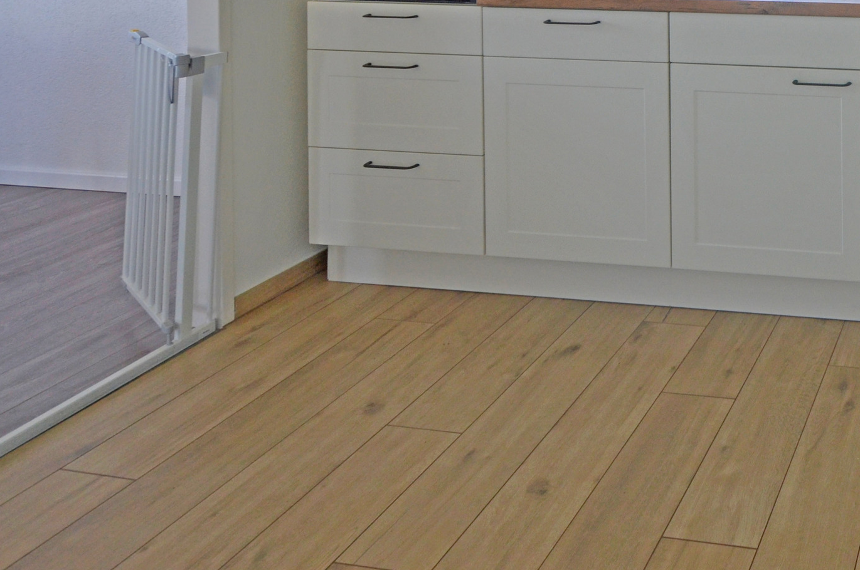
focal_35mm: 28
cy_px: 60
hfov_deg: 57.7
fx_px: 668
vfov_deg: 42.5
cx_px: 750
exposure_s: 1/80
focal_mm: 10
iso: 400
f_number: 4.5
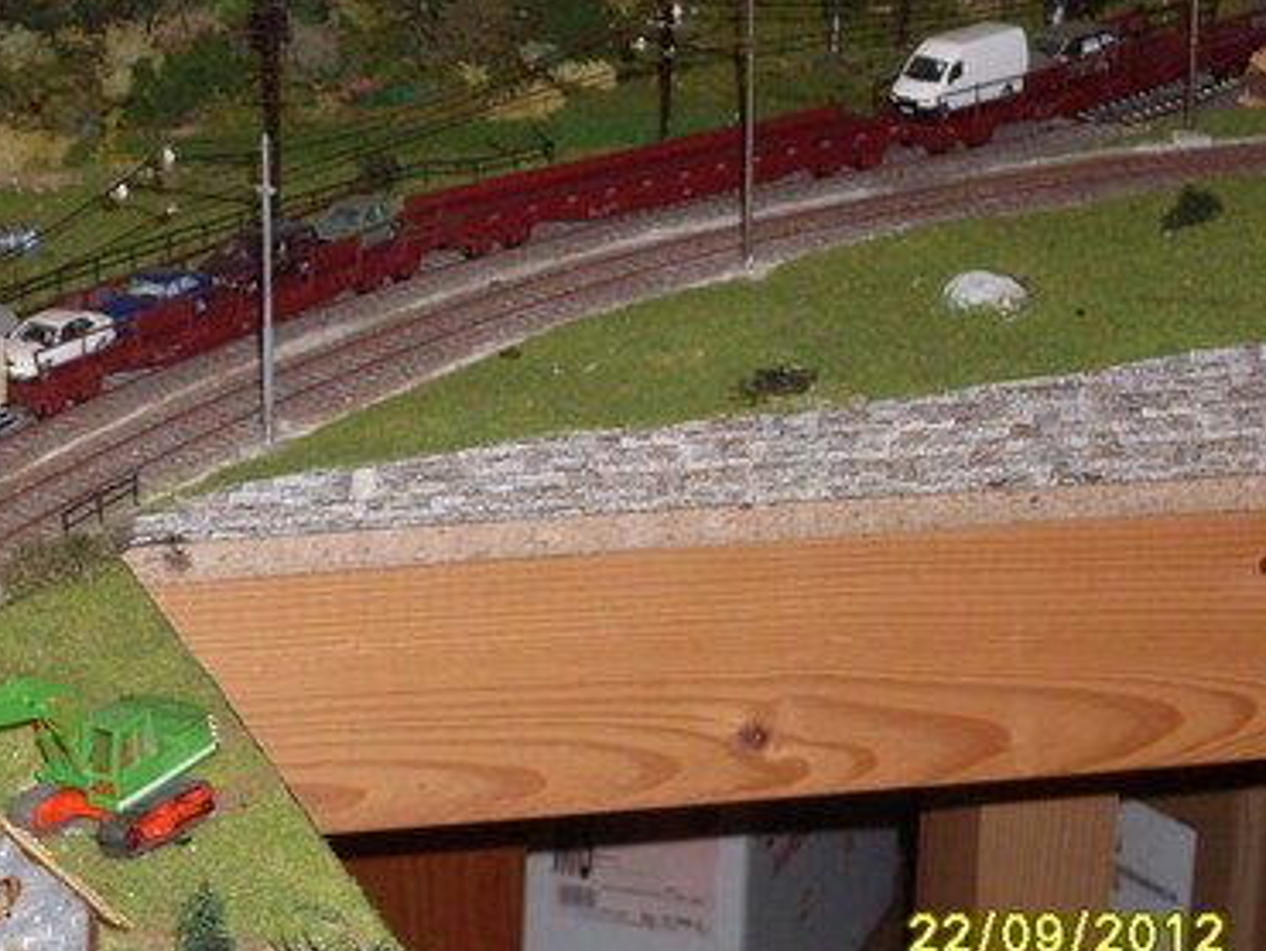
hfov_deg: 12.4
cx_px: 250
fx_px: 5819
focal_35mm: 159
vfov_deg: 9.3
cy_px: 274
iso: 100
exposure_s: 1/60
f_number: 4.4
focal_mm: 15.3
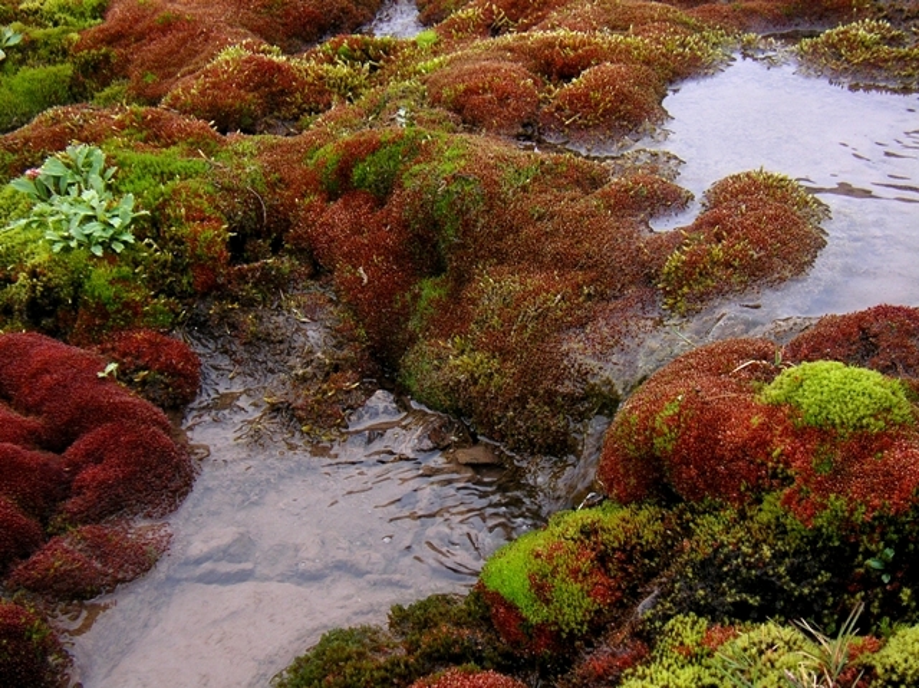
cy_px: 344
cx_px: 460
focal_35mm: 63
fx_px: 1671
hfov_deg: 30.7
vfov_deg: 23.3
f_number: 3.4
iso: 64
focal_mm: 9.8
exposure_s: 1/160
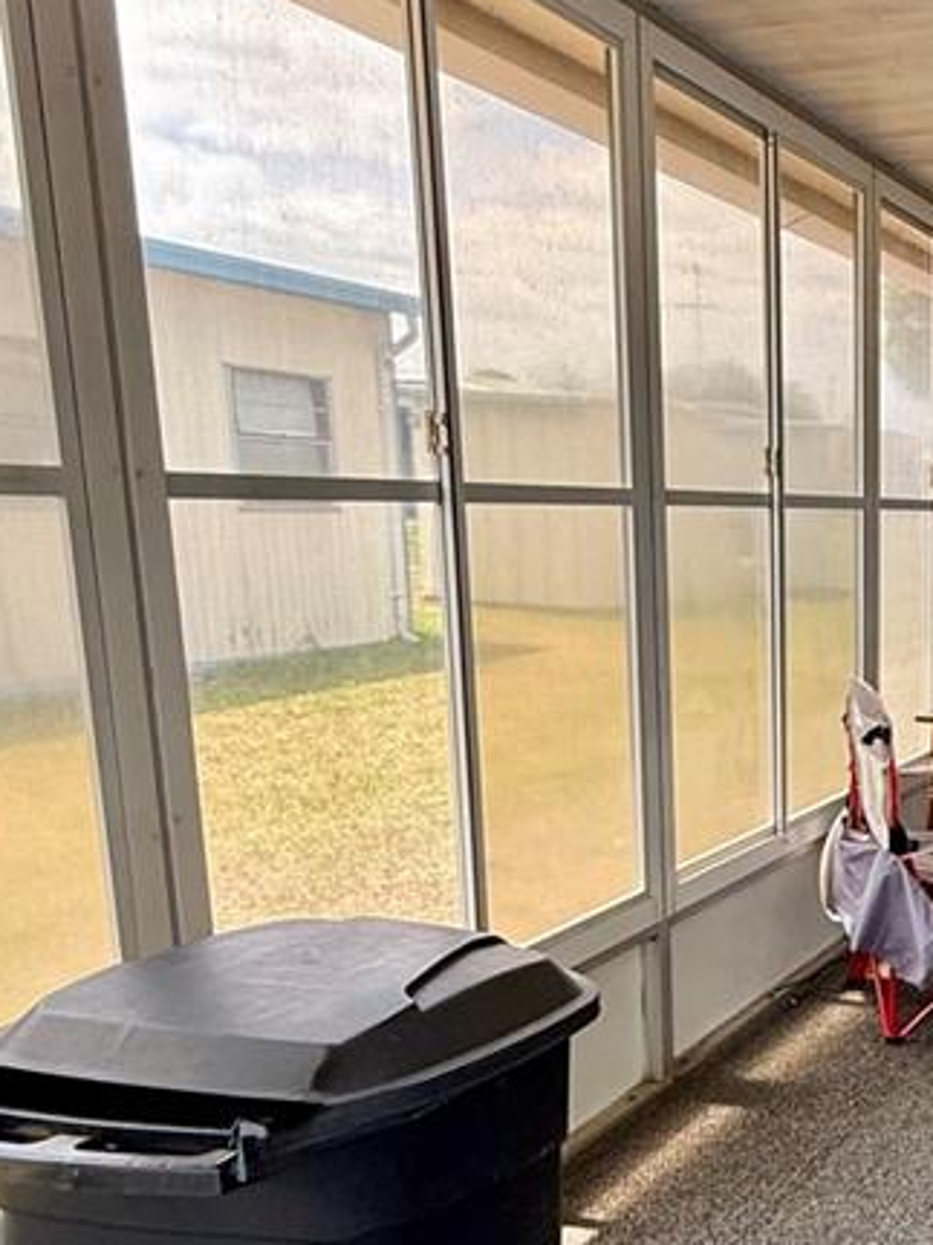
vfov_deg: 47.1
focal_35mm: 39
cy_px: 829
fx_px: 1402
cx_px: 1147
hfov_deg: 30.6
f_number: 2.2
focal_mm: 2.22
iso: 125
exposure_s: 1/99
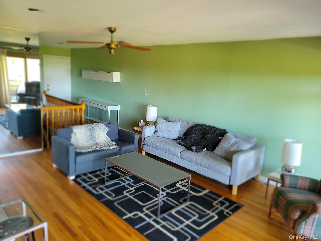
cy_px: 120
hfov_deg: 67.3
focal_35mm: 26
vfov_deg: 53.1
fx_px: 241
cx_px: 160
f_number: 1.8
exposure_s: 1/60
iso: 320
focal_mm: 5.4
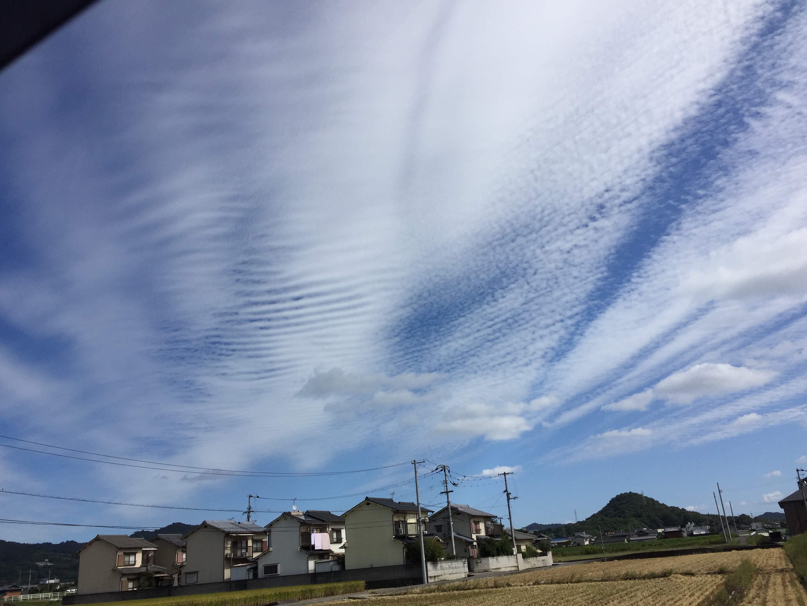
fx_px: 676
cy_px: 303
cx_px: 404
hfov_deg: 61.7
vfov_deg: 48.2
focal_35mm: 29
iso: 32
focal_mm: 4.15
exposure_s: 1/4950
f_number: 2.2
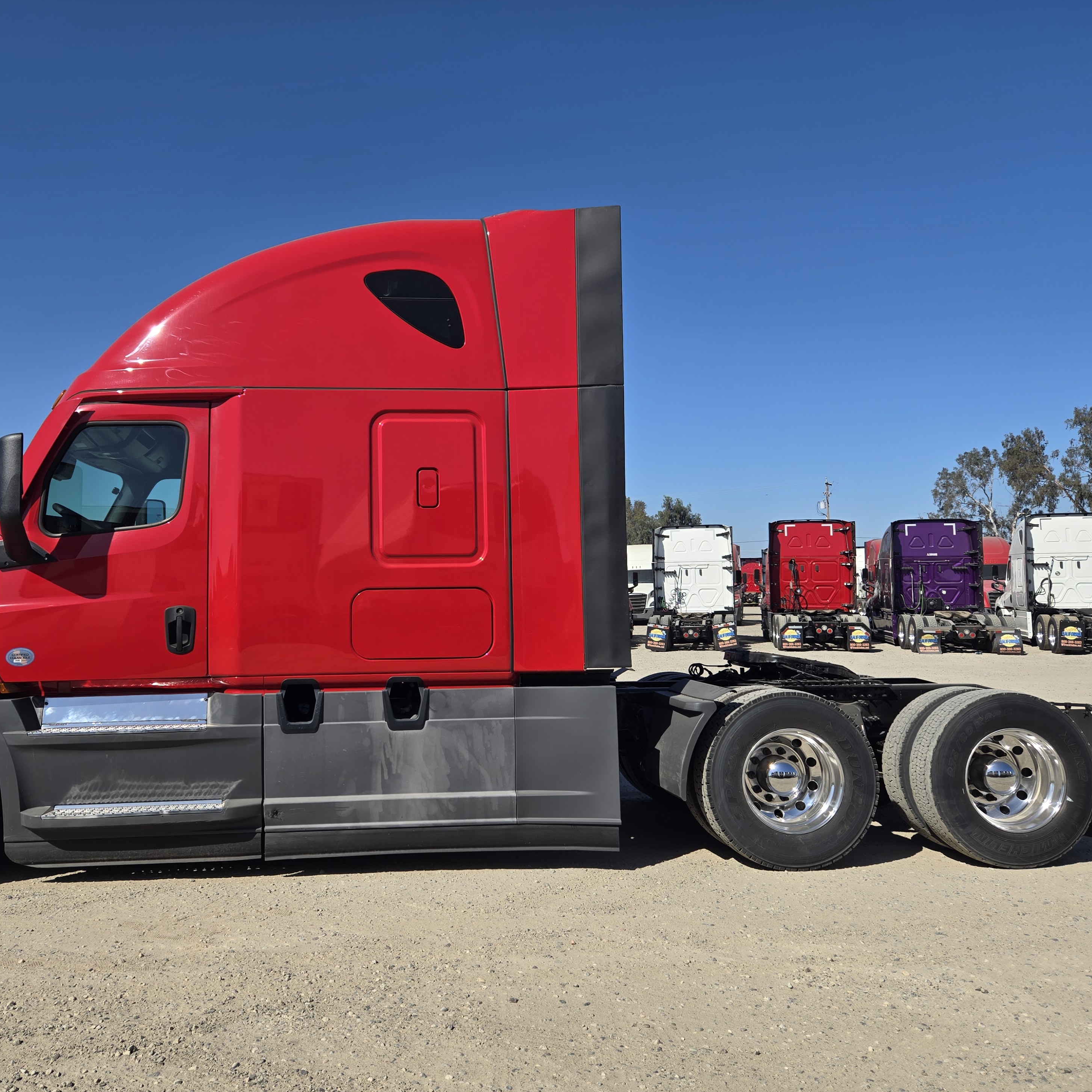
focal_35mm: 28
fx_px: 999
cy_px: 538
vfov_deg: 57.3
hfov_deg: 56.9
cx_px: 436
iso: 25
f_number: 1.8
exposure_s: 1/2635
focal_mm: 5.4
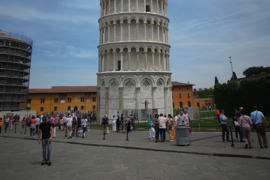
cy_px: 21
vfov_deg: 36.6
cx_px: 134
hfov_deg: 55.8
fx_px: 255
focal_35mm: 34
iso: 160
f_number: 5.6
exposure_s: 1/1250
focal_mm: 4.3
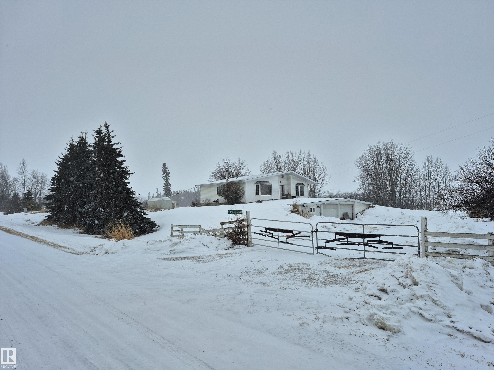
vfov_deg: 58.9
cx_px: 247
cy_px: 185
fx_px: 328
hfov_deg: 73.9
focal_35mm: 23
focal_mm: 5.4
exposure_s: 1/3488
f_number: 1.8
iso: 25
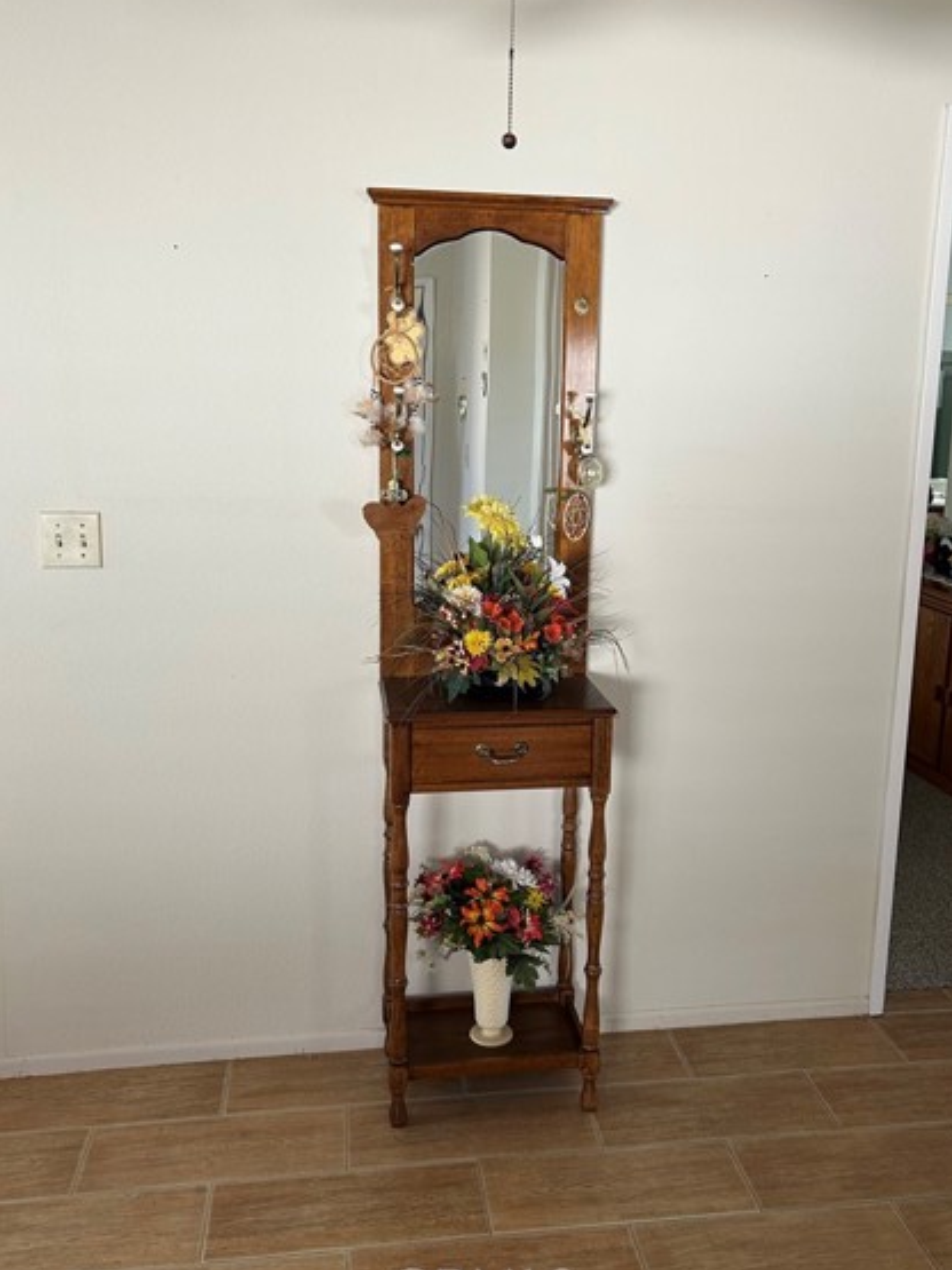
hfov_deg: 46.8
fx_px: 1100
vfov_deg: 59.9
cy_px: 590
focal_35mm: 30
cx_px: 506
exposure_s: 1/121
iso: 100
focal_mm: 5.7
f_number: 1.5
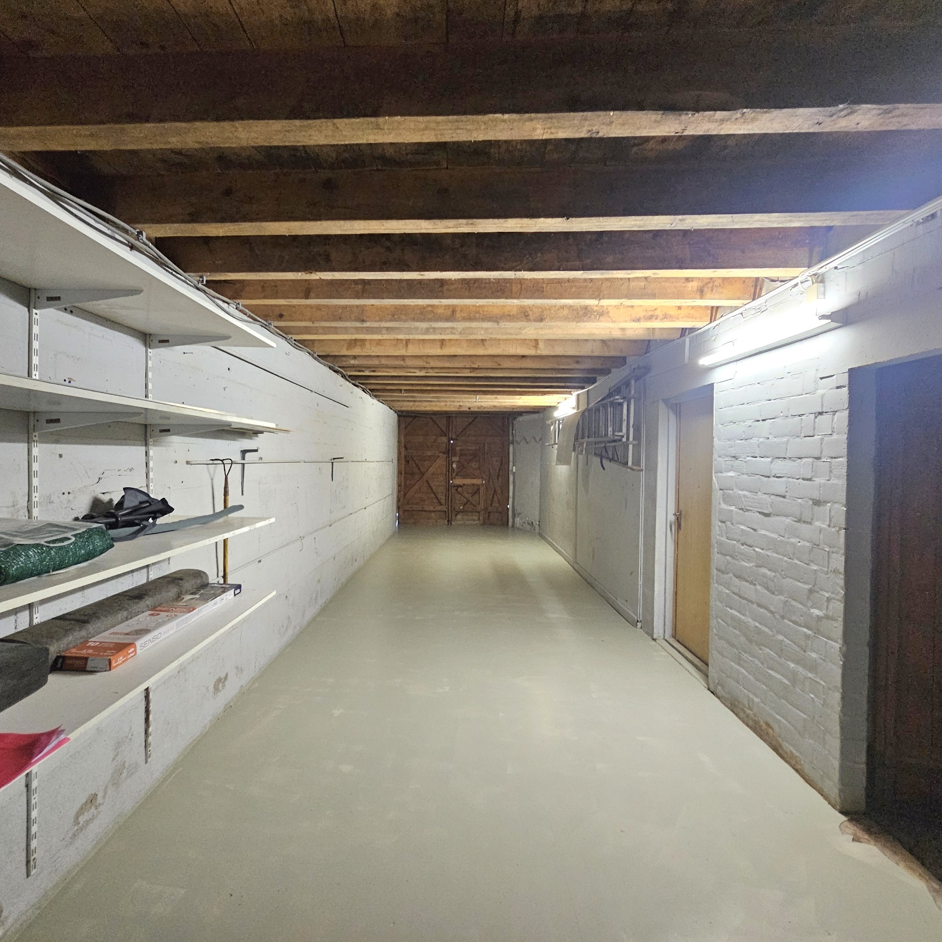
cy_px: 451
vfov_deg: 87.4
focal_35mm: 16
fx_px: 493
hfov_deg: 87.3
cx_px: 440
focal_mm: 2.2
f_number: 2.2
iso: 640
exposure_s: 1/33.4
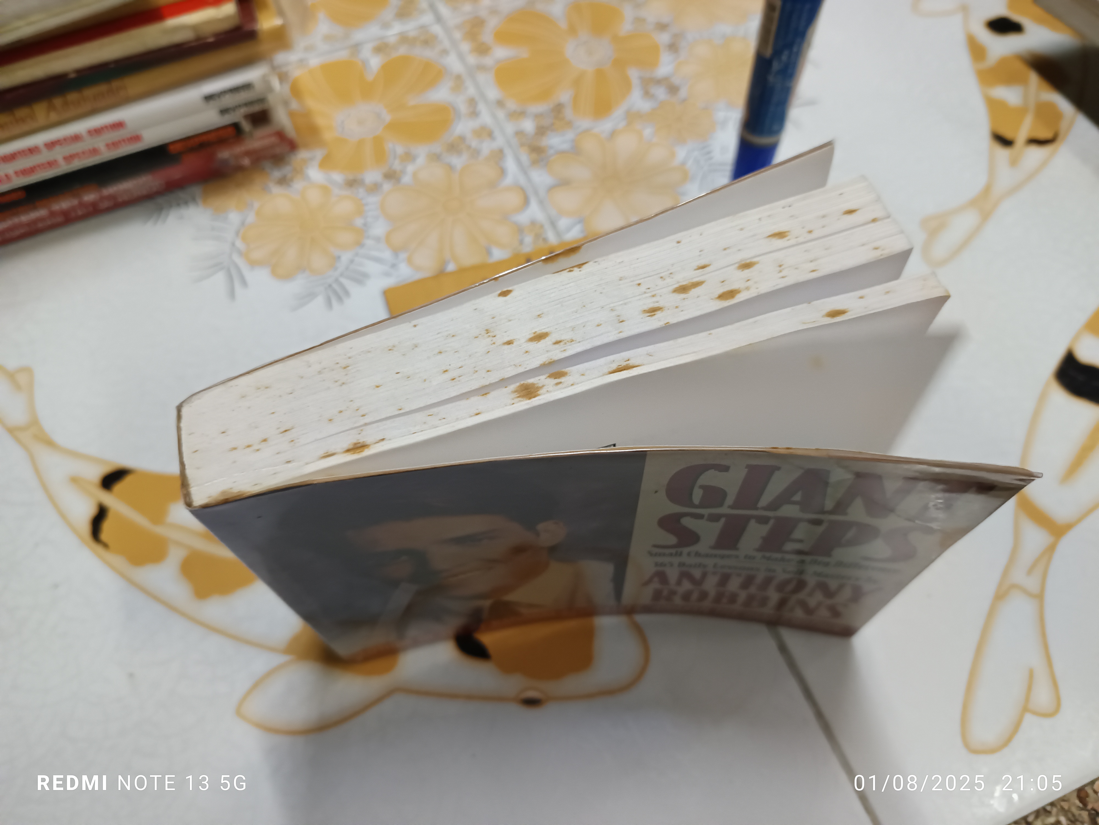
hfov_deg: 71.6
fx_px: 762
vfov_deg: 56.8
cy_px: 412
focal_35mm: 24
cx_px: 550
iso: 1195
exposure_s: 1/33.3
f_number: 1.7
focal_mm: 5.31
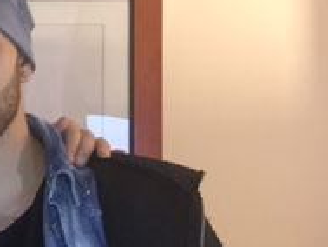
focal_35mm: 98
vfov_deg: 15.0
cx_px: -186
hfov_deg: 17.6
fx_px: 929
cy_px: 195
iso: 125
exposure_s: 1/4
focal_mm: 4.15
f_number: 2.2
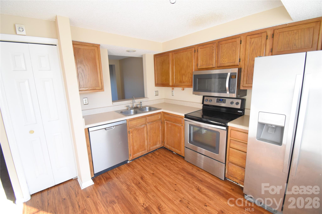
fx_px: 134
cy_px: 107
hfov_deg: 100.4
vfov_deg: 77.3
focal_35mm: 15
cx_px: 161
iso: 800
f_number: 4.5
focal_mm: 10
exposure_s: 1/125
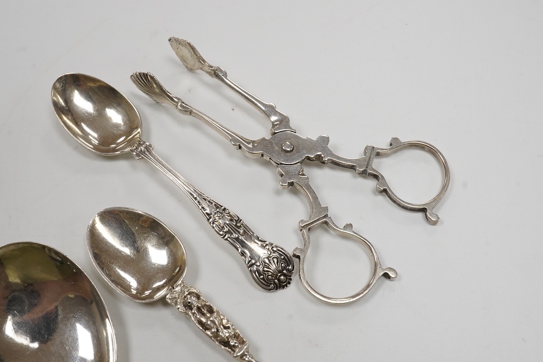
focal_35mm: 45
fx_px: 679
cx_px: 272
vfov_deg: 29.9
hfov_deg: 43.6
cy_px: 181
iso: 2500
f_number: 18
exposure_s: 1/160
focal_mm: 30
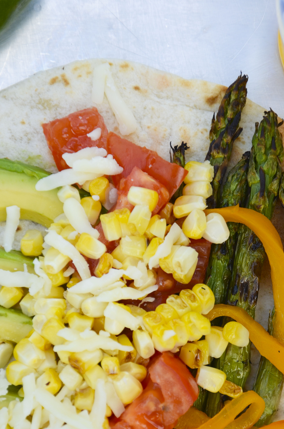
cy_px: 300
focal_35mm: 194
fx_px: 2306
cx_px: 189
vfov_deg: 10.6
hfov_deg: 7.0
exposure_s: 1/400
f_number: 5.6
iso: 200
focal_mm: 90
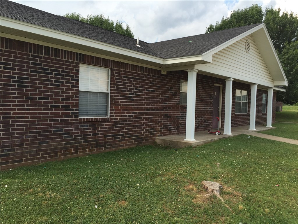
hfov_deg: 61.7
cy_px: 112
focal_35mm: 29
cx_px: 149
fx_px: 250
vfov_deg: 48.2
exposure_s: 1/542
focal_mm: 4.15
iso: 32
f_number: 2.2
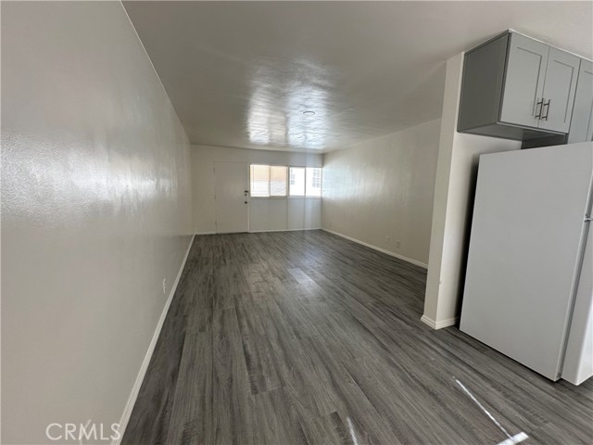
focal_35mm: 14
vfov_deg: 85.7
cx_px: 296
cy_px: 222
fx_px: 240
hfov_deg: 102.1
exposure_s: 1/99
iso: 64
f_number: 2.2
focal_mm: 2.22
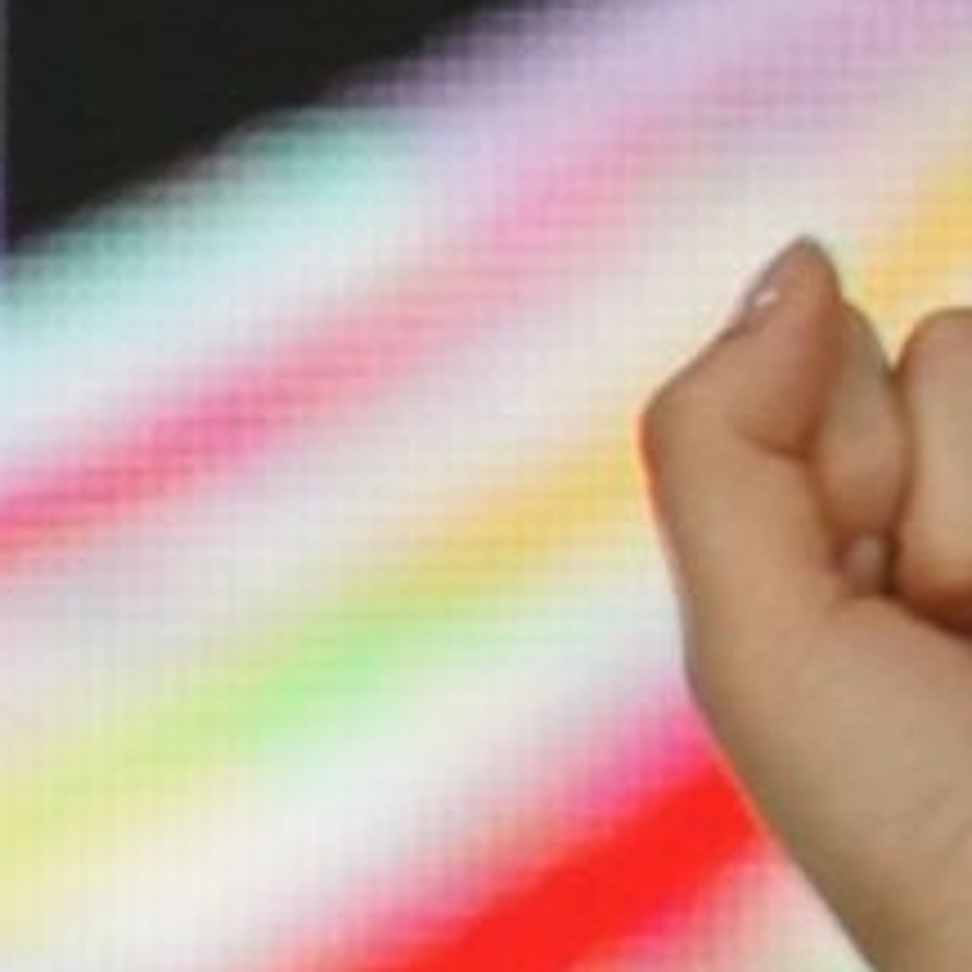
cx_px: -1120
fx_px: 89873
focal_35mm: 2829
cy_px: 2466
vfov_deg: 0.6
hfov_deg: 0.6
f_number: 2.8
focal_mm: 400
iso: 3200
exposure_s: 1/500
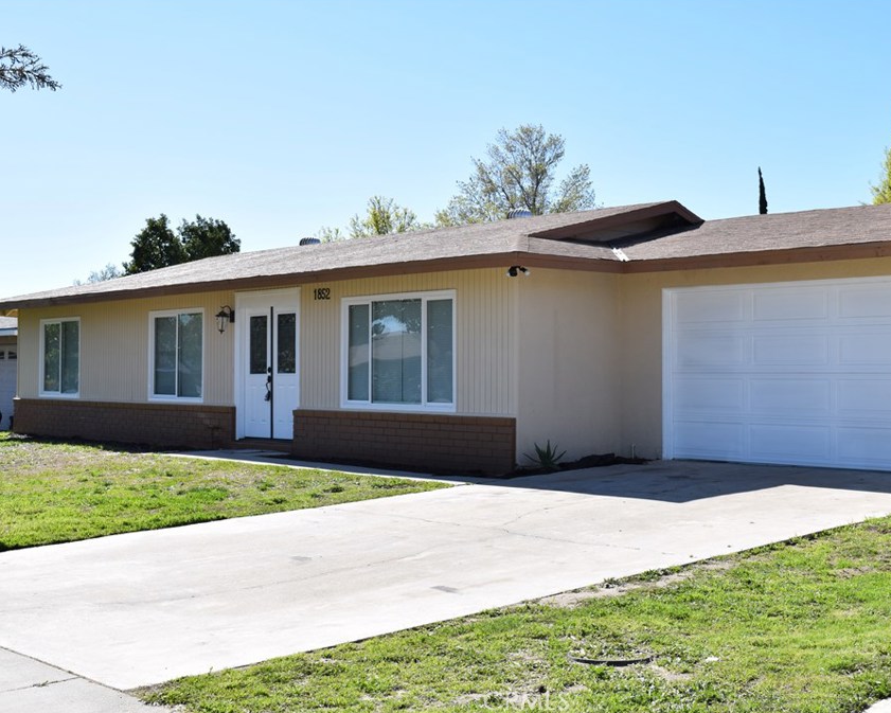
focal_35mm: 48
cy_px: 354
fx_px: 1266
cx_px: 525
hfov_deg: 38.6
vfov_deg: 31.5
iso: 200
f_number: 10
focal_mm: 28
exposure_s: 1/400
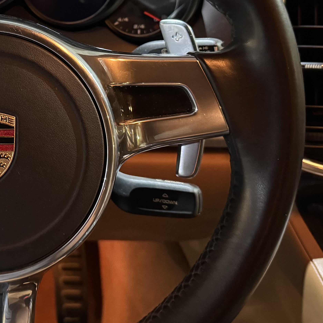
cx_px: -22
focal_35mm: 65
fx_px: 686
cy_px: 66
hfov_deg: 24.9
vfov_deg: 26.0
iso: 1000
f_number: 1.78
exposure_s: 1/30
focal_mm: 6.76
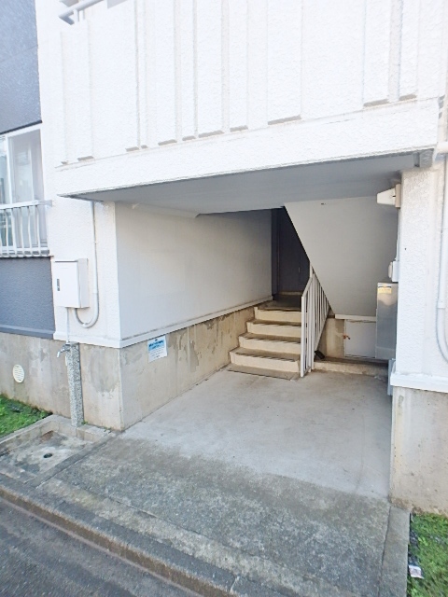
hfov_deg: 63.4
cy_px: 298
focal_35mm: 21
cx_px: 224
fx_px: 362
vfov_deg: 79.0
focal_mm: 3.7
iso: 125
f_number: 3.5
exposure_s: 1/125
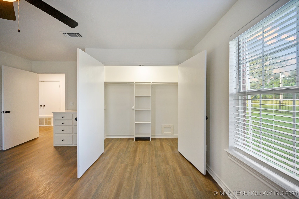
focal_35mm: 14
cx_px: 150
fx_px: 116
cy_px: 100
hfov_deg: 104.3
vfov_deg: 81.1
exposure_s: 1/125
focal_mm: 14
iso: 800
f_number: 4
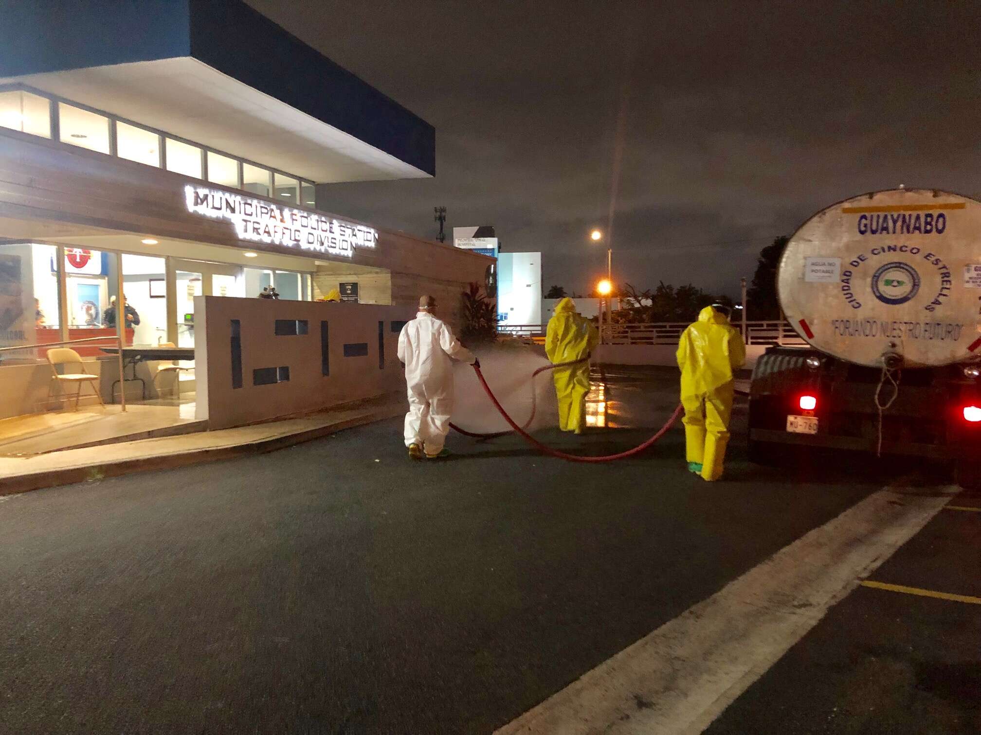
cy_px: 368
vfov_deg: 49.7
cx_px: 490
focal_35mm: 28
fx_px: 794
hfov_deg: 63.4
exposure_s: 1/4
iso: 125
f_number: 1.8
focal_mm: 4
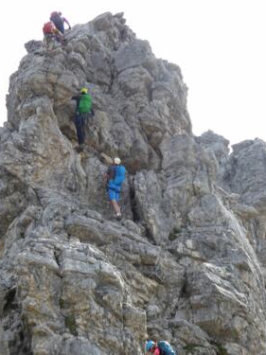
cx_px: 115
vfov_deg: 22.2
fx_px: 902
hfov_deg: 16.8
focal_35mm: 88
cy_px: 200
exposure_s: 1/160
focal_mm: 12.5
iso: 80
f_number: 4.5
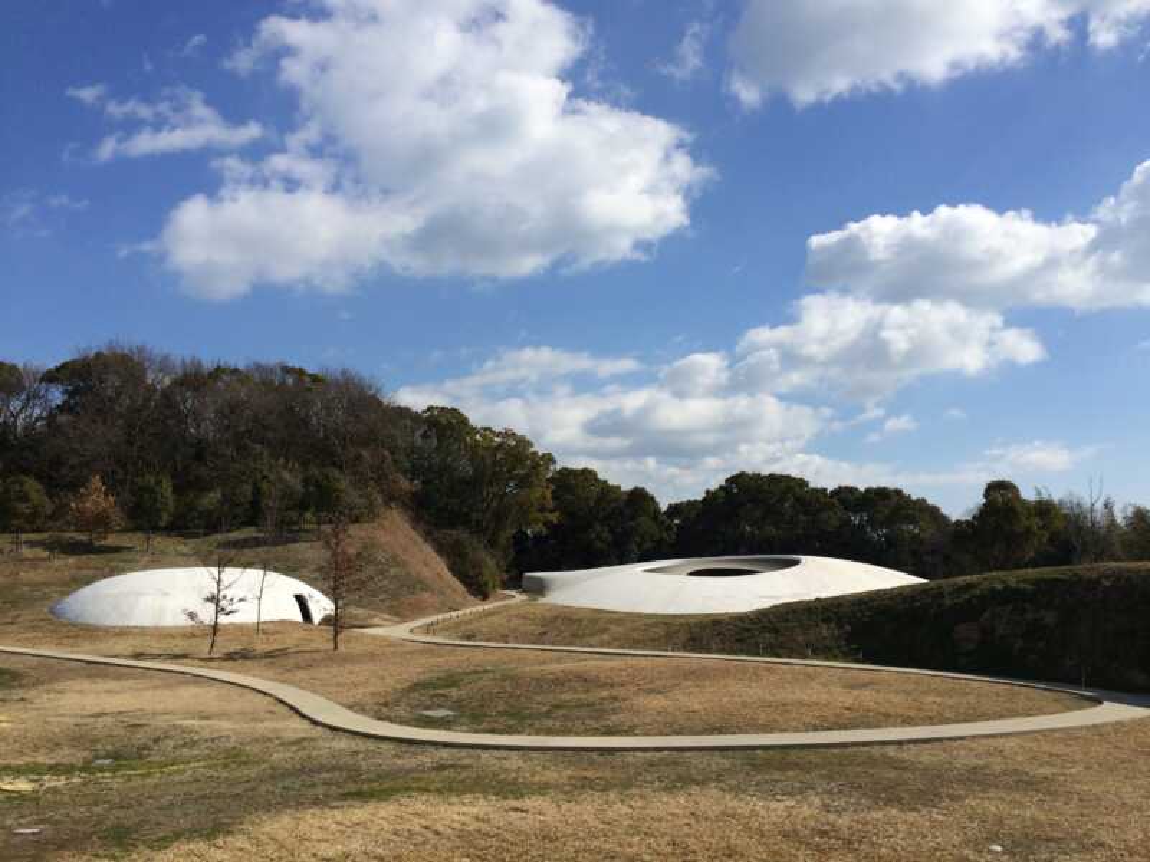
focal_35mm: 29
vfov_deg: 48.2
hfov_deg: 61.7
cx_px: 575
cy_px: 431
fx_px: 963
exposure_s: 1/4115
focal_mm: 4.15
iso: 32
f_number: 2.2
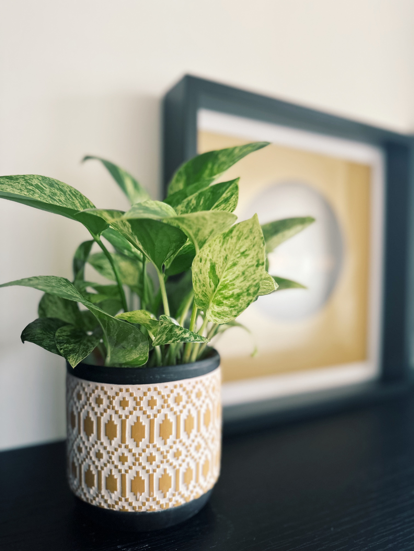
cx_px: 207
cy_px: 276
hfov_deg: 56.8
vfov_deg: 71.6
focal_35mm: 24
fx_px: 383
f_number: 1.78
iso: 250
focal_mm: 6.86
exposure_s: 1/50
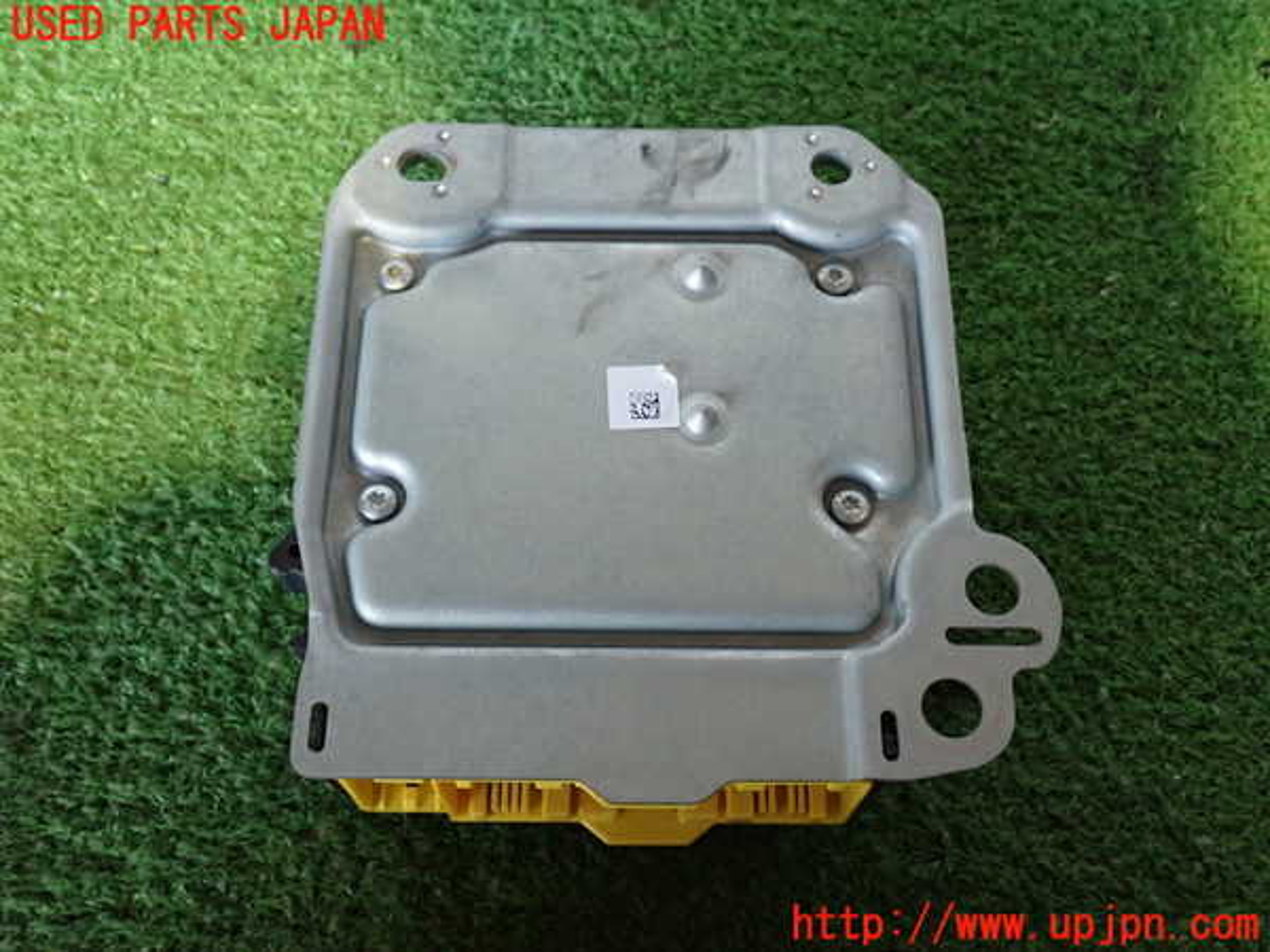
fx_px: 1394
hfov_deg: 49.0
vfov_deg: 37.7
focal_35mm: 38
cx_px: 635
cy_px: 476
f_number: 2.7
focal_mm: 6.83
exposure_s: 1/30
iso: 800
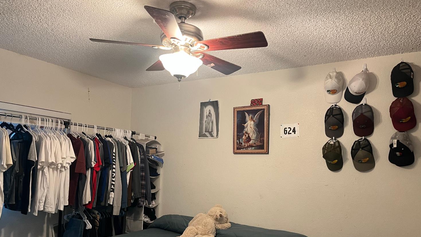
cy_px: 155
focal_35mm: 29
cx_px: 210
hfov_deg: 66.1
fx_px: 324
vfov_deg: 39.8
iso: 250
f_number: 1.6
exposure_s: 1/60
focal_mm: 5.1
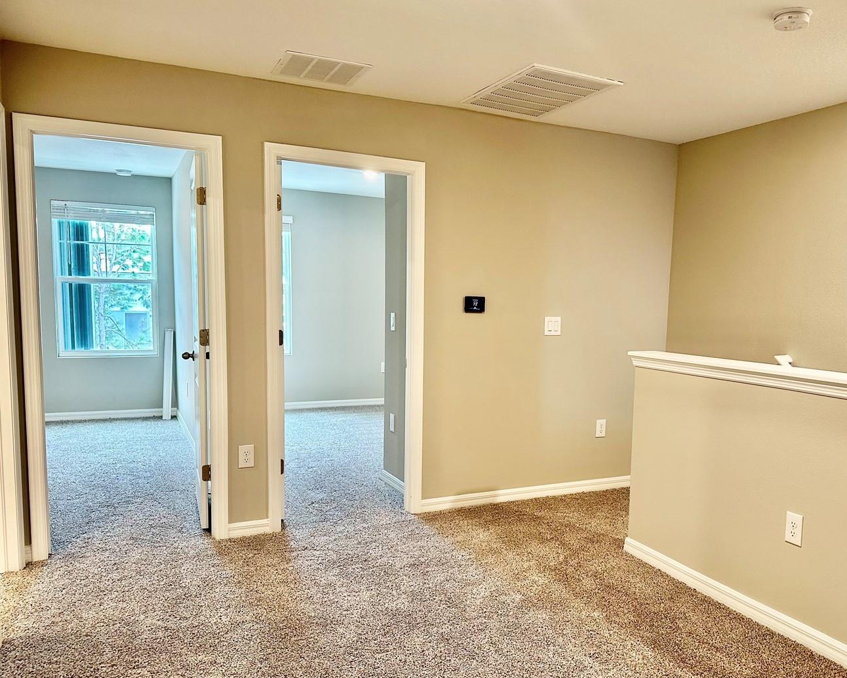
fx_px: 727
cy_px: 374
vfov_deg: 49.9
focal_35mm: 29
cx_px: 503
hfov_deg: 60.0
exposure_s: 1/60
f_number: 1.78
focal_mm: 6.86
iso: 160
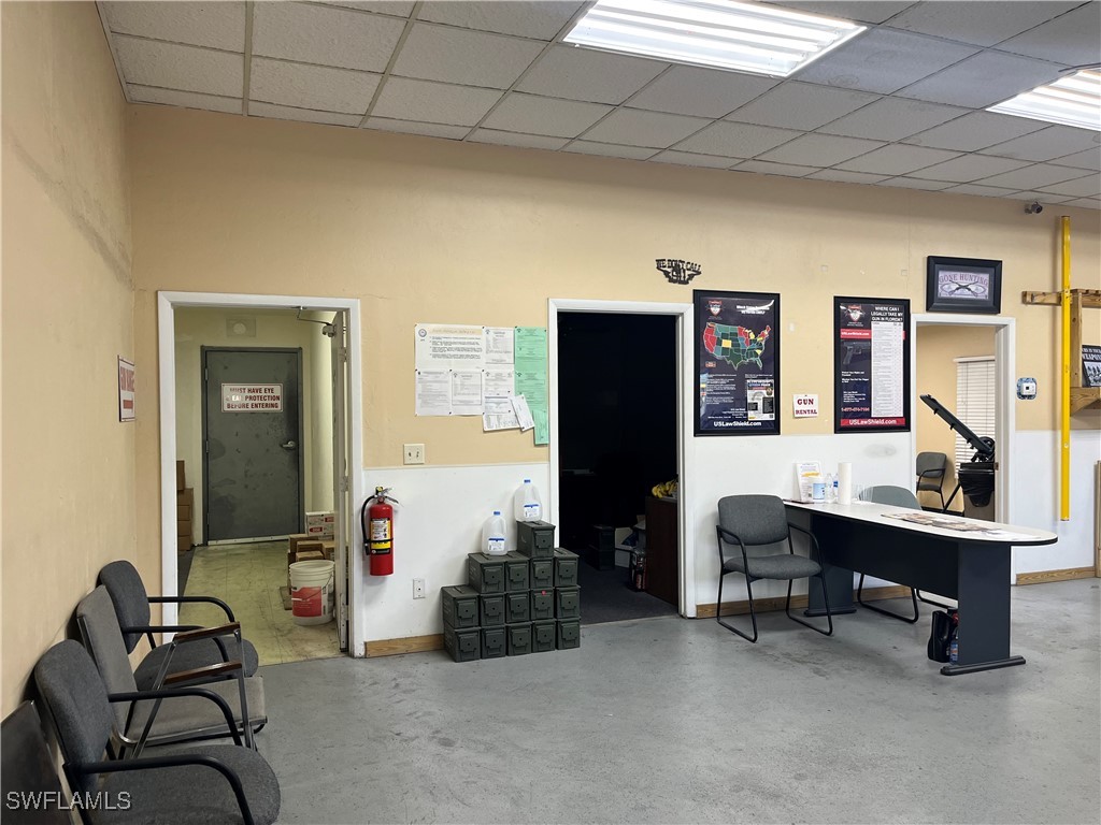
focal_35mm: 26
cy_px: 412
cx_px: 550
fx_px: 827
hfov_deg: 67.3
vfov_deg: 53.1
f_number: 1.6
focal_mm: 5.1
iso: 125
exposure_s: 1/120
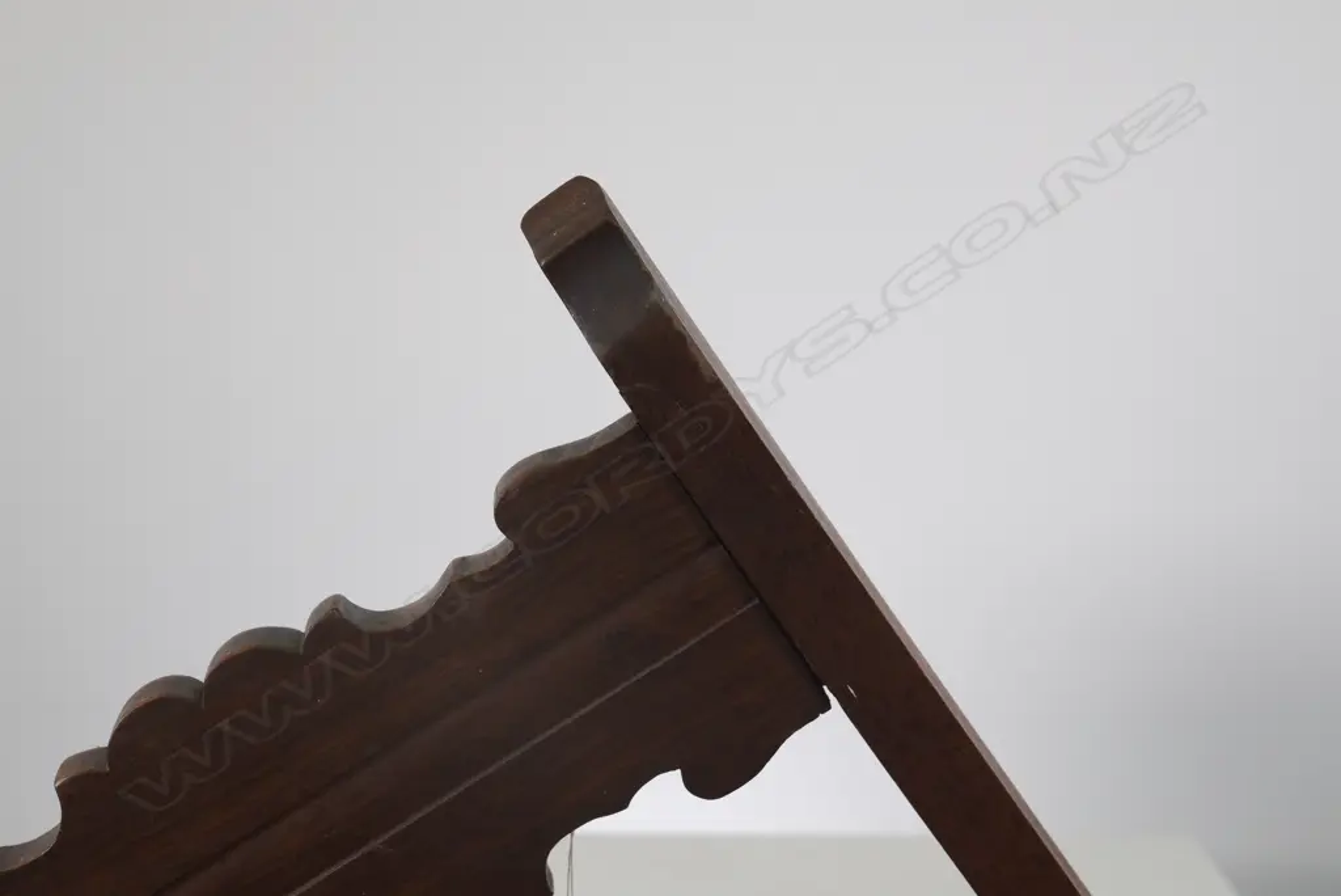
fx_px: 2311
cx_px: 670
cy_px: 448
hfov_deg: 32.4
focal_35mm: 62
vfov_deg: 21.9
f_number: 5.6
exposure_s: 1/125
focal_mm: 41.4
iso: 1250
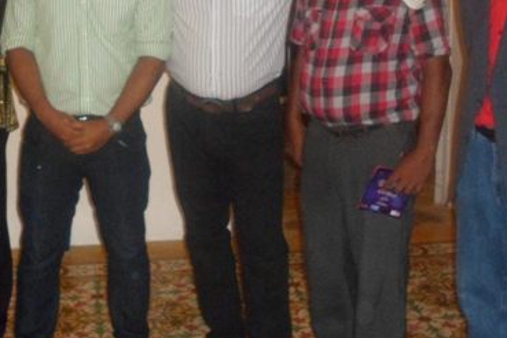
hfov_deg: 30.8
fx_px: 915
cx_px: 174
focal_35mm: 65
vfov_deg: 20.6
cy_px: 44
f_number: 3.8
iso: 480
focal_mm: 6.6
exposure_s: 1/45
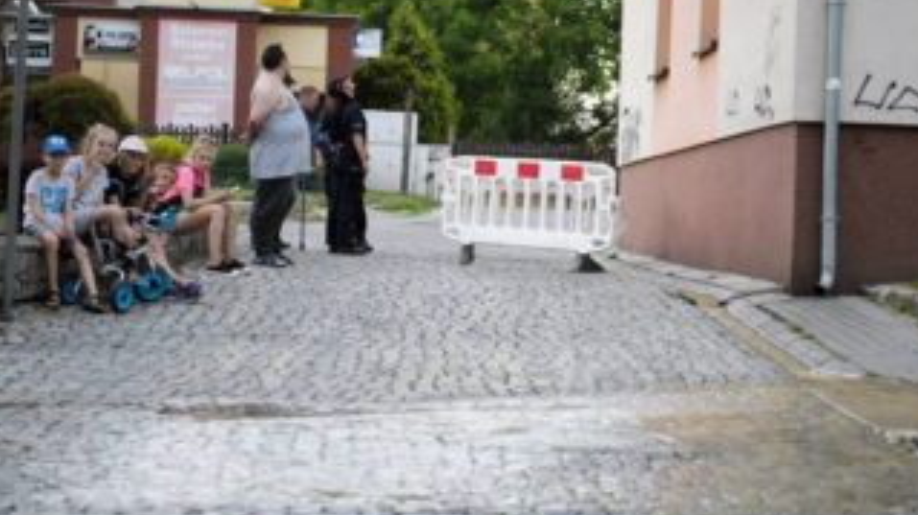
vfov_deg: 13.1
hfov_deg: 23.2
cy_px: 204
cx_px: 521
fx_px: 2238
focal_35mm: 92
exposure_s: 1/250
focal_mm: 70
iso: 640
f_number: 2.8
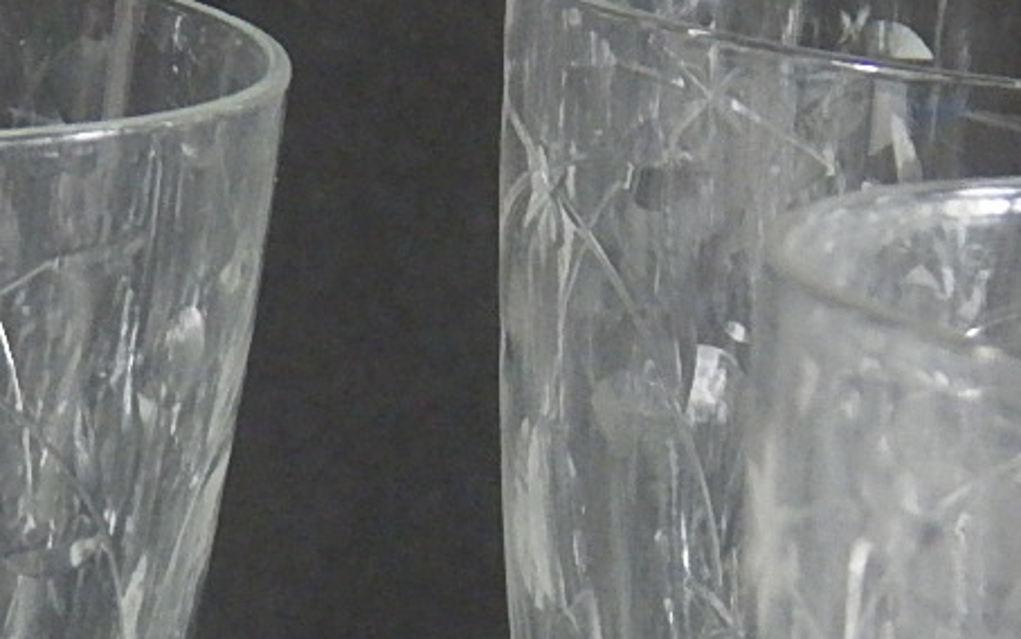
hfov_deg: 7.4
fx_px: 7793
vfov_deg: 4.7
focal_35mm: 280
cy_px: 860
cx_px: -468
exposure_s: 1/50
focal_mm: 13.5
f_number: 4.2
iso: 400
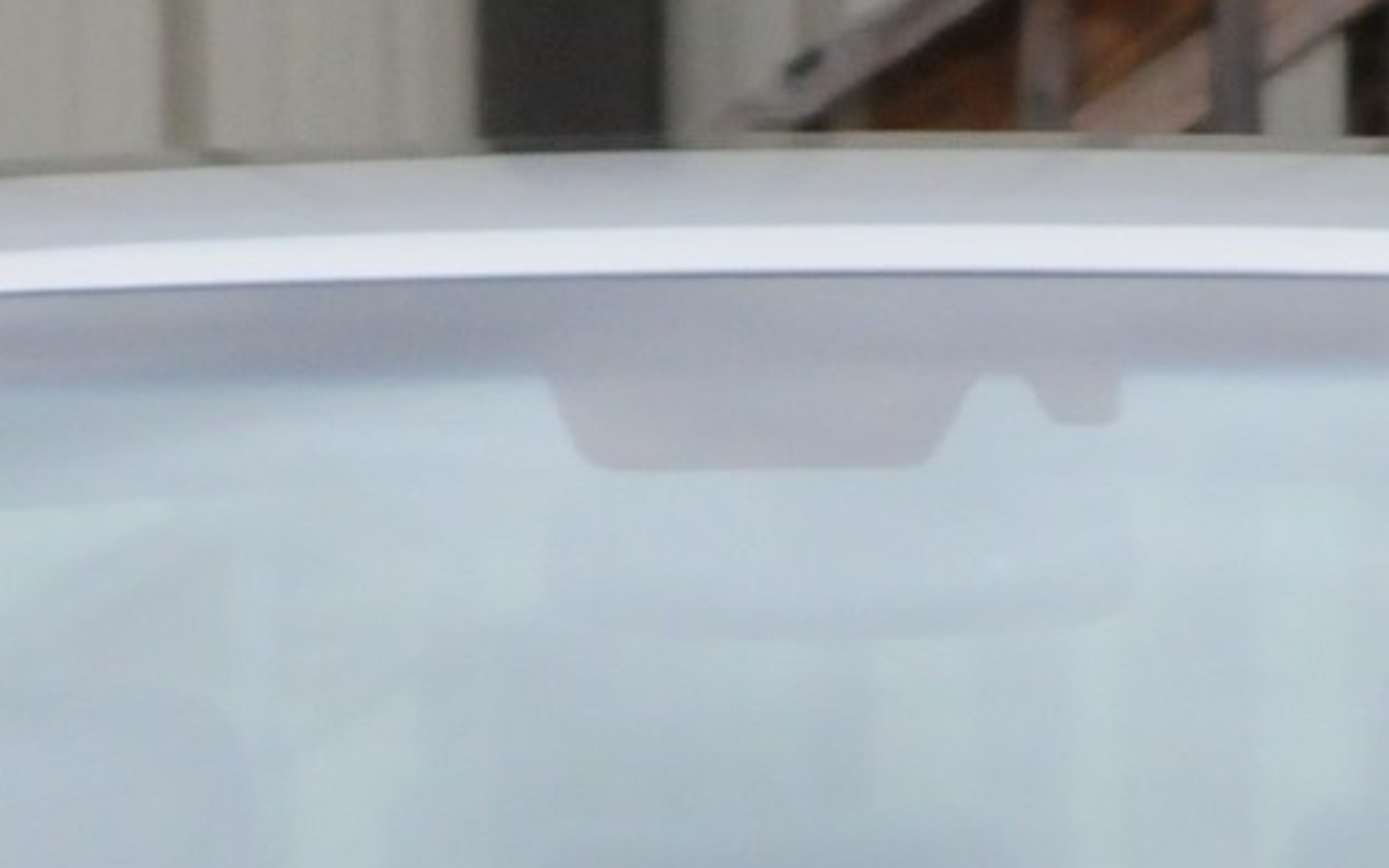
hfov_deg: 2.3
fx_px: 35016
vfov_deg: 1.4
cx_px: 890
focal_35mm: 925
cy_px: 1779
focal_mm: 122
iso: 2000
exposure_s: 1/1600
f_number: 8
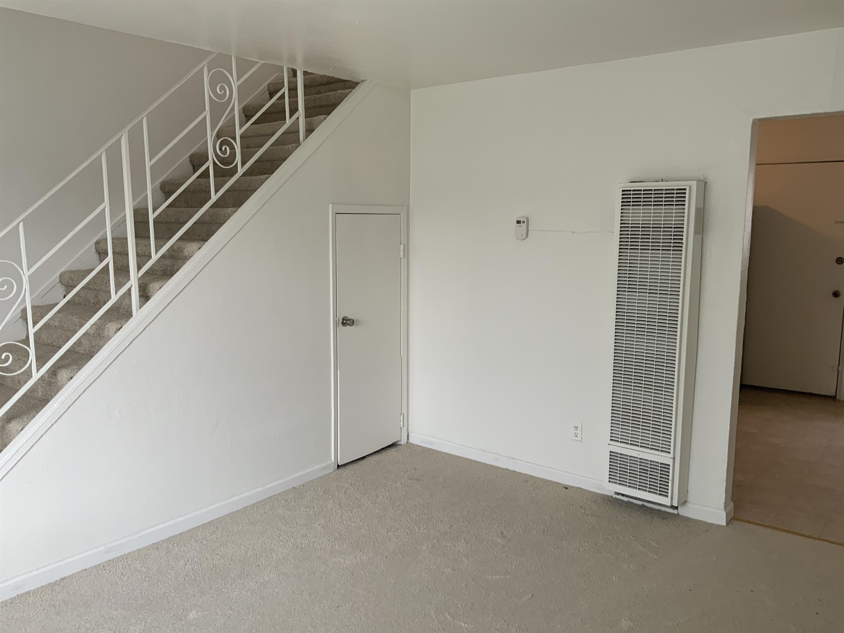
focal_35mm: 29
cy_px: 316
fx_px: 707
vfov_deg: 48.2
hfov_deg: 61.7
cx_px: 422
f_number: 1.8
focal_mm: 3
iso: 40
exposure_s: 1/60
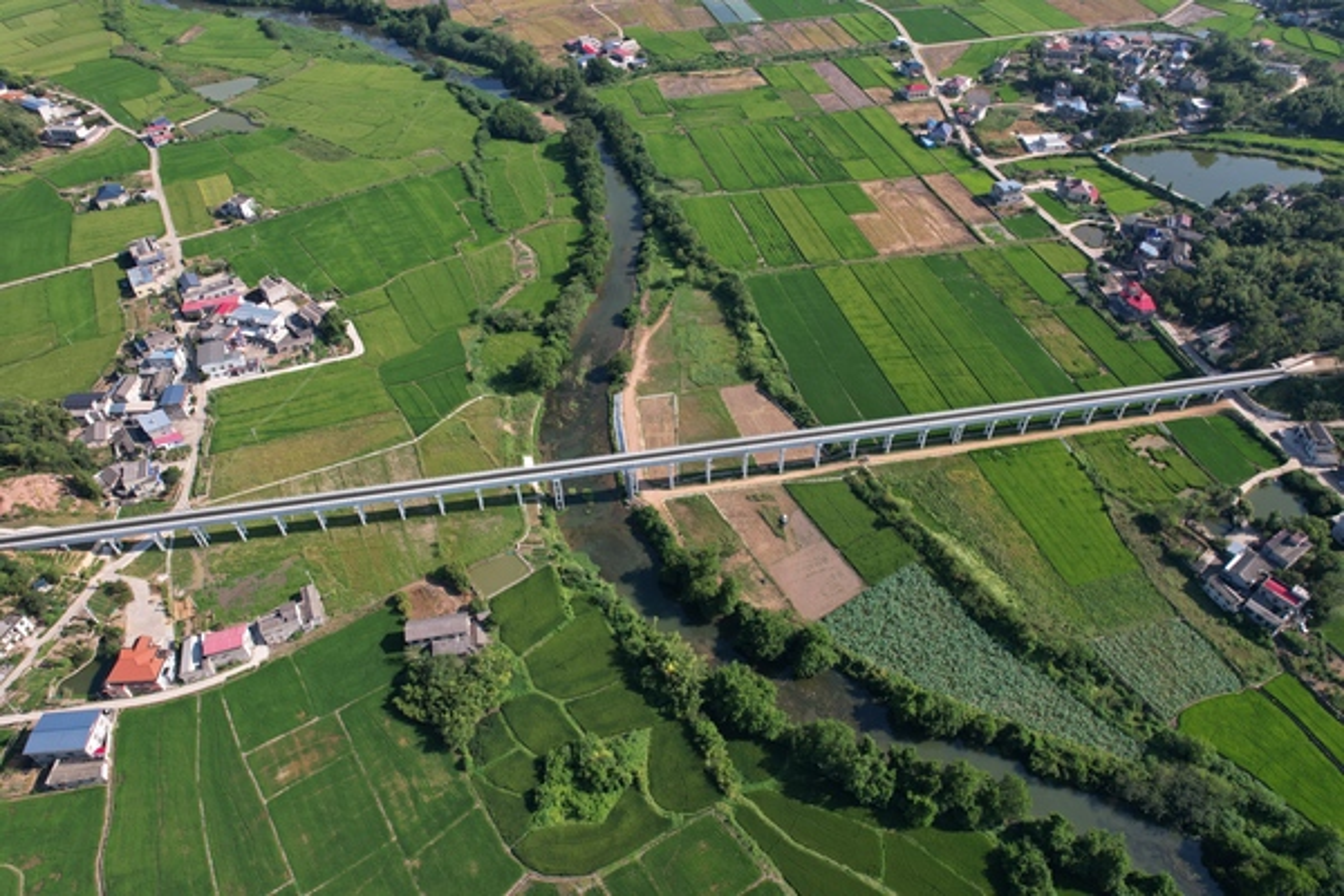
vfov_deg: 57.2
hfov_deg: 78.6
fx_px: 821
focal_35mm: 22
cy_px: 448
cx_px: 672
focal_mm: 8.38
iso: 100
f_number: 2.8
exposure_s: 1/1250
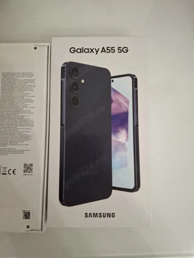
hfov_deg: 58.9
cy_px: 129
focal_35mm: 23
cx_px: 97
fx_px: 172
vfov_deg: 73.9
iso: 250
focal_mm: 5.54
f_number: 1.8
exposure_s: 1/50
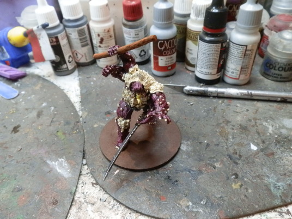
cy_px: 110
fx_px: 236
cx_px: 146
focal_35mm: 28
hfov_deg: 63.4
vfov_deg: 49.7
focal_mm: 5
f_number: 3.1
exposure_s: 1/100
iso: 400
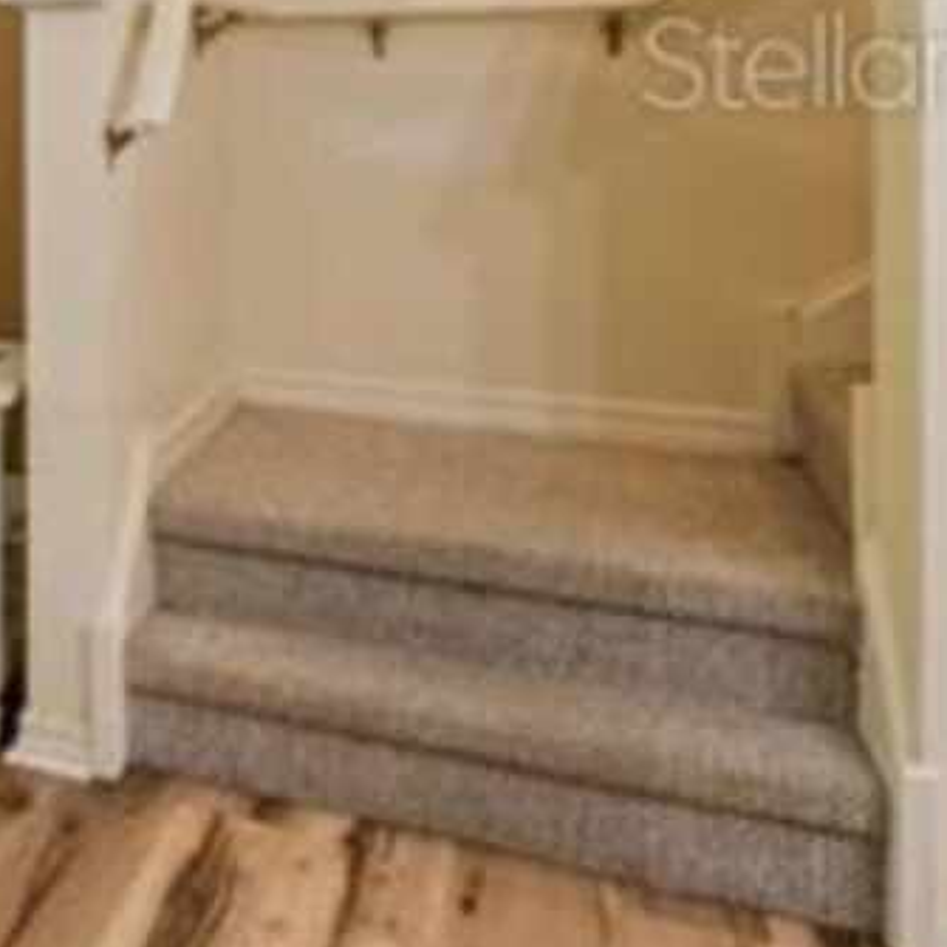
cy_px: 59
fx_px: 1609
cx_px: -599
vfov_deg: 31.0
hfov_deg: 23.4
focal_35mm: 52
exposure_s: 2
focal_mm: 16
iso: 250
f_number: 11
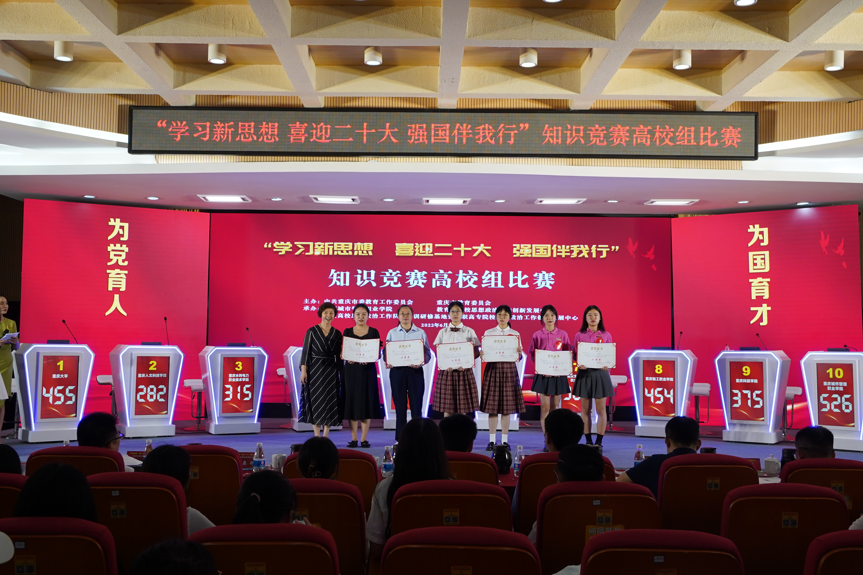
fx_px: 935
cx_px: 432
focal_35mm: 39
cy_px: 288
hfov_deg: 49.6
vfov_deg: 34.2
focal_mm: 26
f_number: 6.3
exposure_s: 1/80
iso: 800
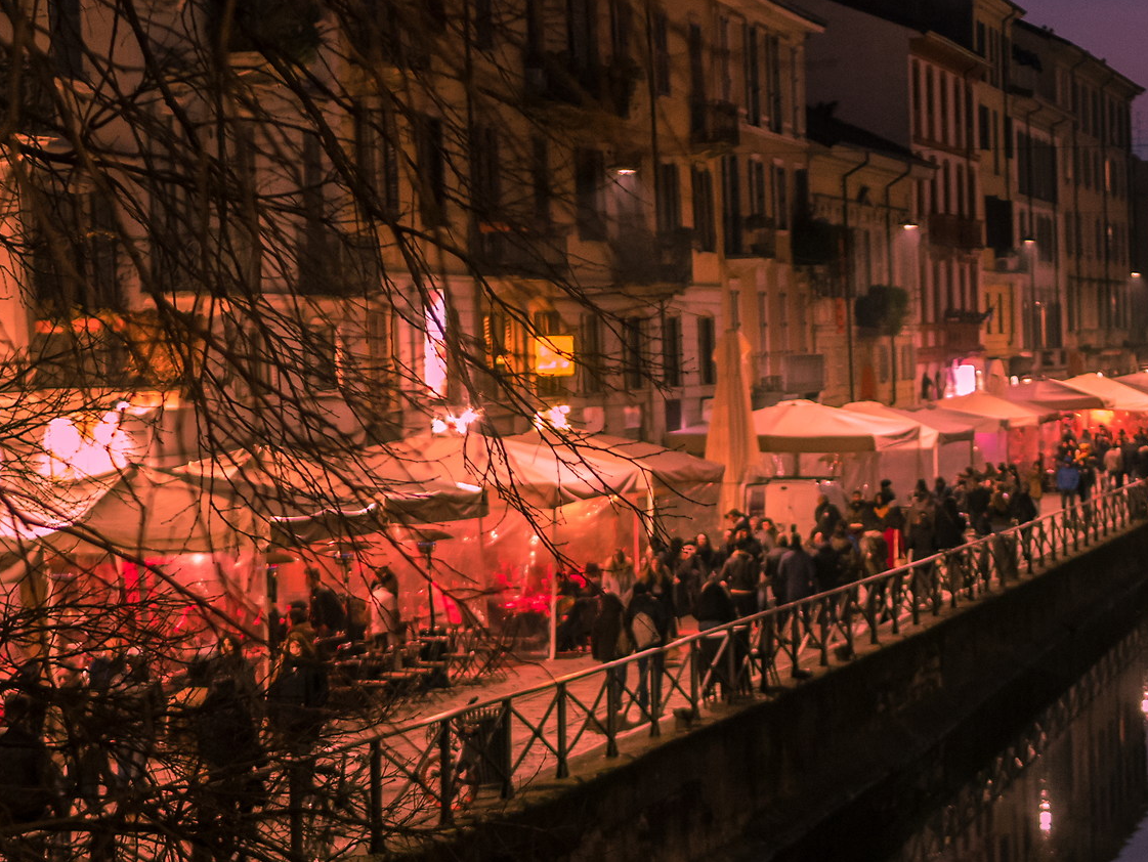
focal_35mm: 107
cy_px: 657
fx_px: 3550
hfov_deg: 18.2
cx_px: 915
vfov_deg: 13.8
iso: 1600
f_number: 2
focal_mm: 25
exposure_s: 1/30
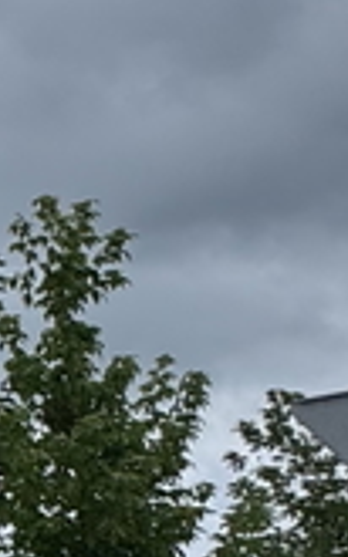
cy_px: 253
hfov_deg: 9.5
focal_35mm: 97
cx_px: -794
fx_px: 1473
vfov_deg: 21.4
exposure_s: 1/2208
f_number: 2.2
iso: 50
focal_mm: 2.22
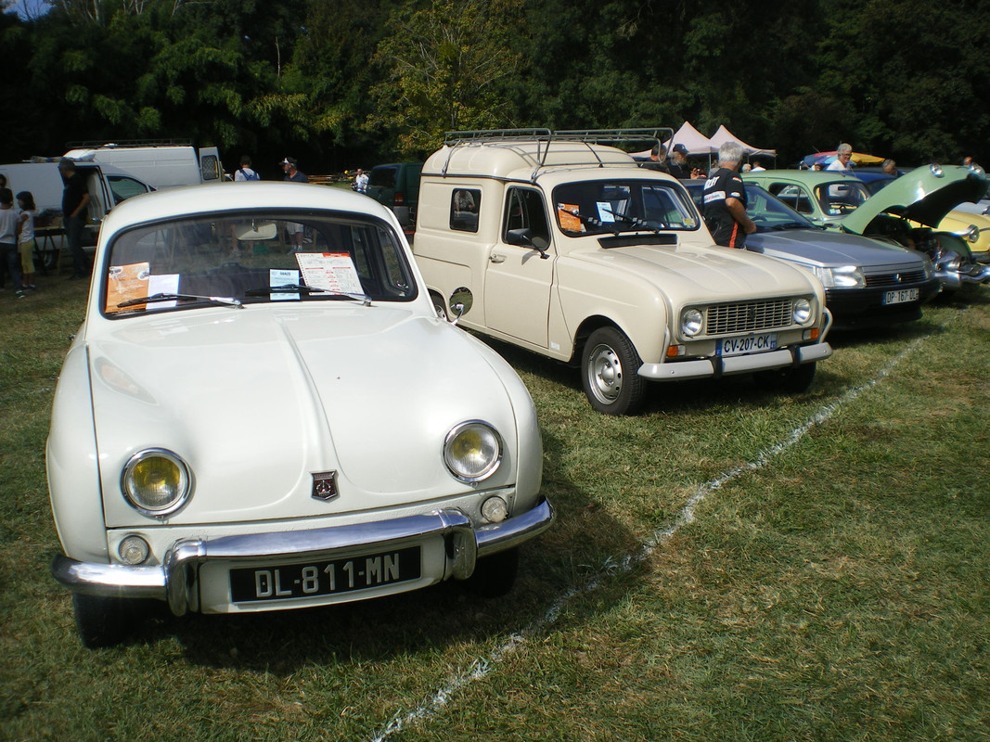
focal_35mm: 36
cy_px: 371
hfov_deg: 51.4
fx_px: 1029
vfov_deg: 39.6
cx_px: 495
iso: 50
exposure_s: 1/640
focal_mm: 6.3
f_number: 4.6
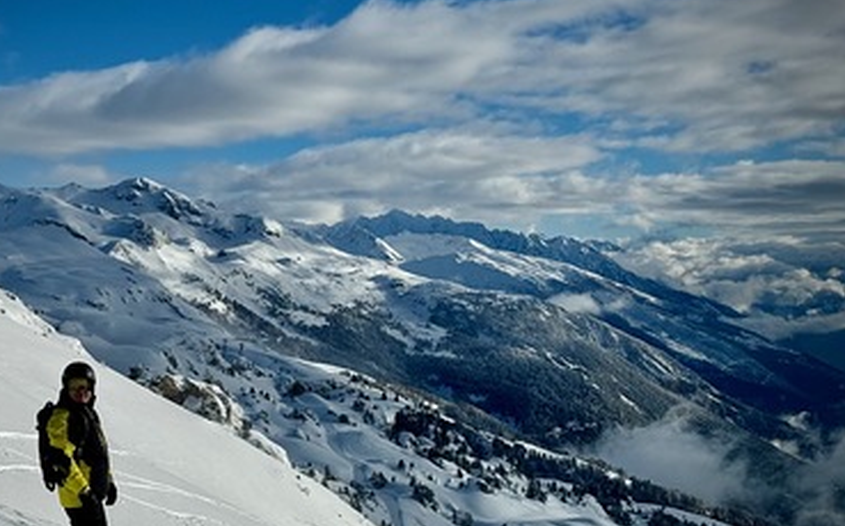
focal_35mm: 69
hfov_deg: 29.6
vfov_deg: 18.7
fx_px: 1588
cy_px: 392
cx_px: 284
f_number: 1.78
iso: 64
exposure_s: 1/20000
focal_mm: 6.86
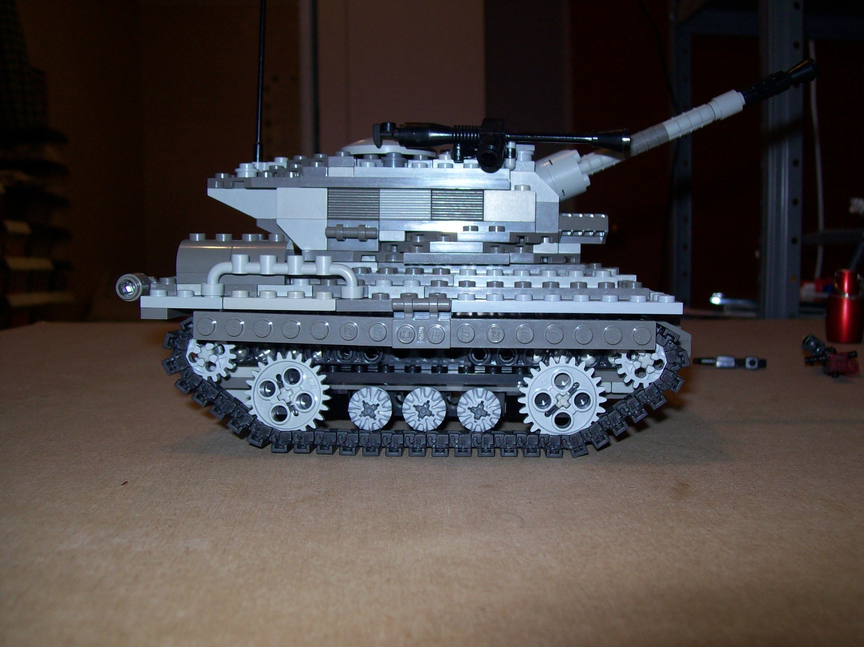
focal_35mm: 38
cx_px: 447
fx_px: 948
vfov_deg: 37.7
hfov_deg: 49.0
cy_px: 330
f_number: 2.7
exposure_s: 1/64
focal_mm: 6
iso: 80
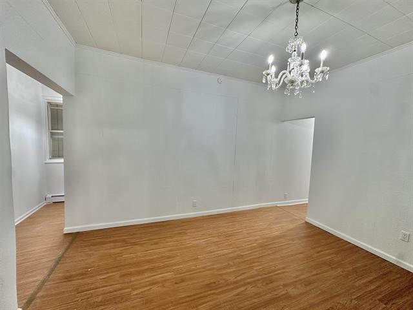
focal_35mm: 14
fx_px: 167
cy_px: 155
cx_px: 206
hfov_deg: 102.1
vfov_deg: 85.7
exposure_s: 1/60
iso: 200
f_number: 2.2
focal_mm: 2.22
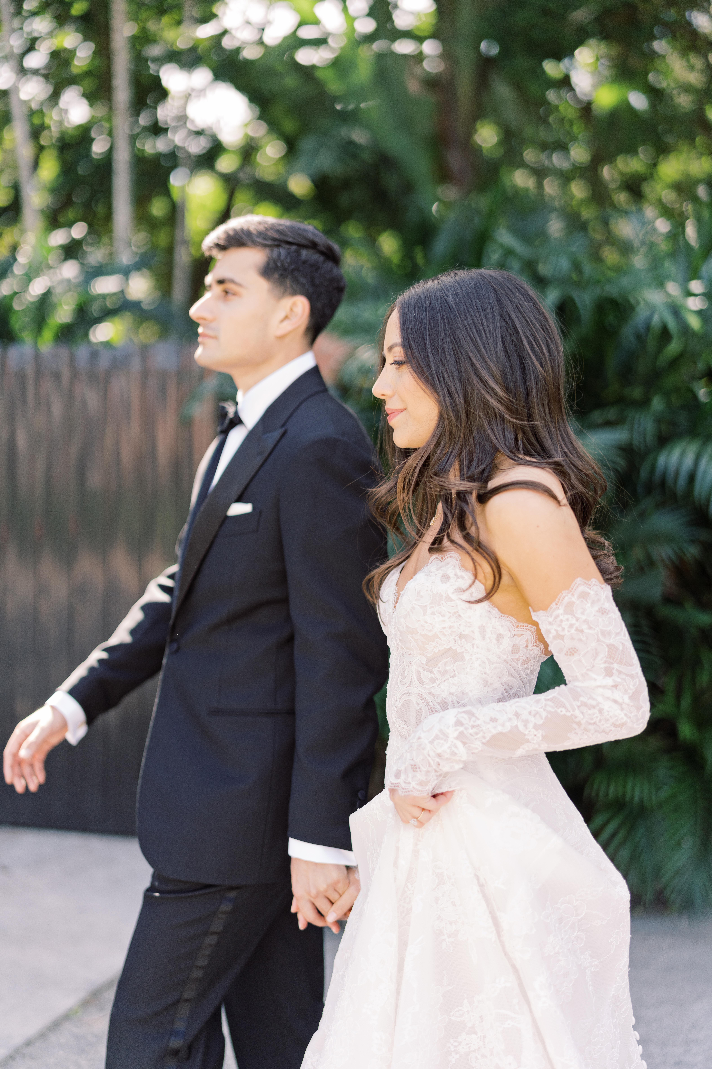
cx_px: 356
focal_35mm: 50
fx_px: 1483
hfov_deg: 27.0
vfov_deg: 39.6
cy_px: 534
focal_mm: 50
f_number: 1.4
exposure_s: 1/1600
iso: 400
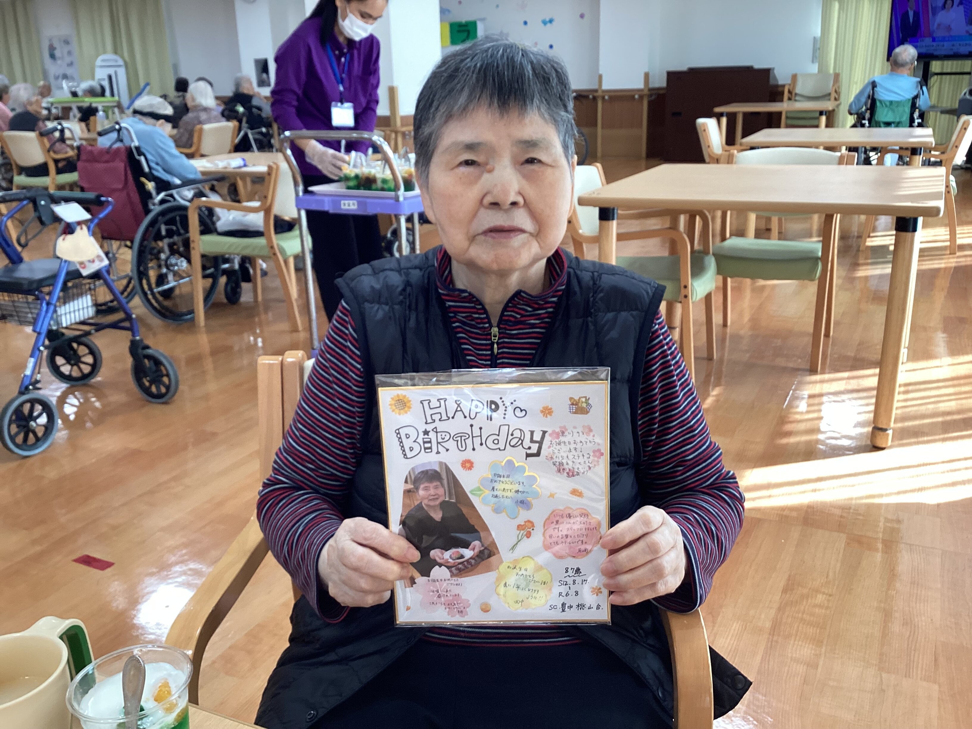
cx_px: 486
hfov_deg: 58.4
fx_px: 870
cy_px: 364
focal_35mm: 31
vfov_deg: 45.4
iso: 100
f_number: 2.4
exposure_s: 1/100
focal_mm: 3.3
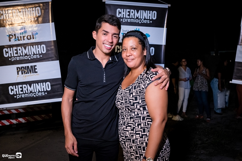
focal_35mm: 36
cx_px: 121
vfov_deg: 36.9
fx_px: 242
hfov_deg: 53.1
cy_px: 80
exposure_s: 1/400
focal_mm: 24
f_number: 2.8
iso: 2500
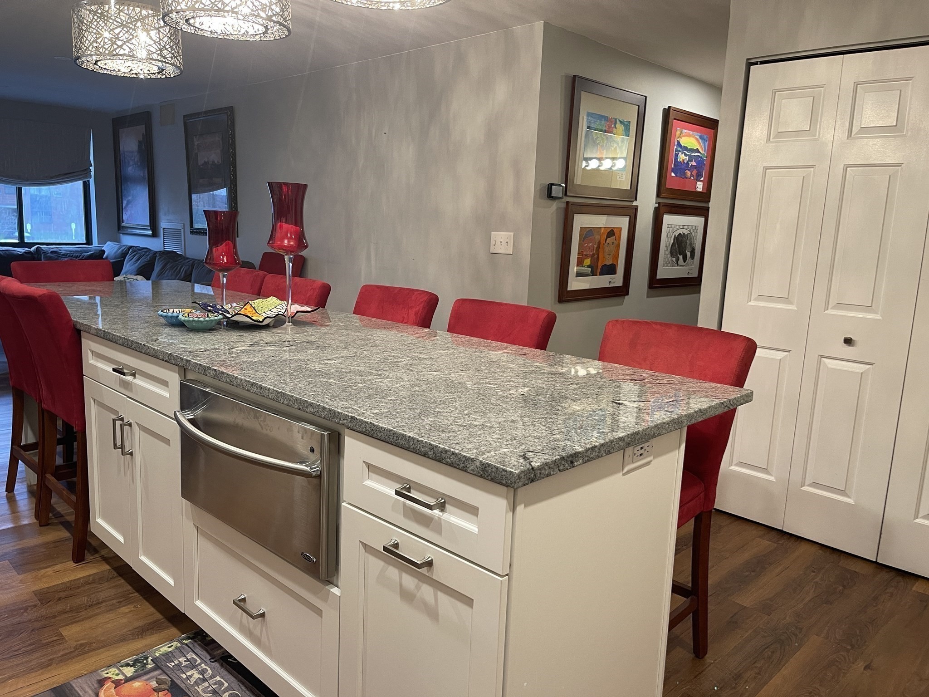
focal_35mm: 25
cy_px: 348
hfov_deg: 69.4
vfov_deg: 54.9
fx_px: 671
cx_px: 464
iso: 160
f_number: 1.6
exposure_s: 1/60
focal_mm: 5.1
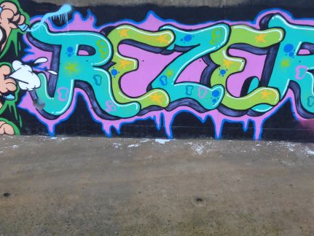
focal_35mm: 51
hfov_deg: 37.4
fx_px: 463
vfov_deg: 28.6
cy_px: 129
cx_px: 176
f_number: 2.8
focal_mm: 9
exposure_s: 1/60
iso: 250
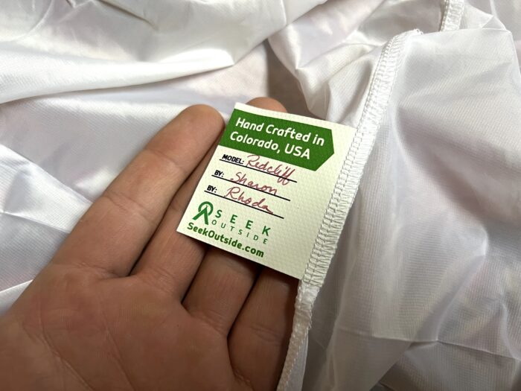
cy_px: 196
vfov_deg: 53.1
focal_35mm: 26
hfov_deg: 67.3
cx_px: 260
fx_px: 391
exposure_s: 1/60
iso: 200
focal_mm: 5.7
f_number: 1.5
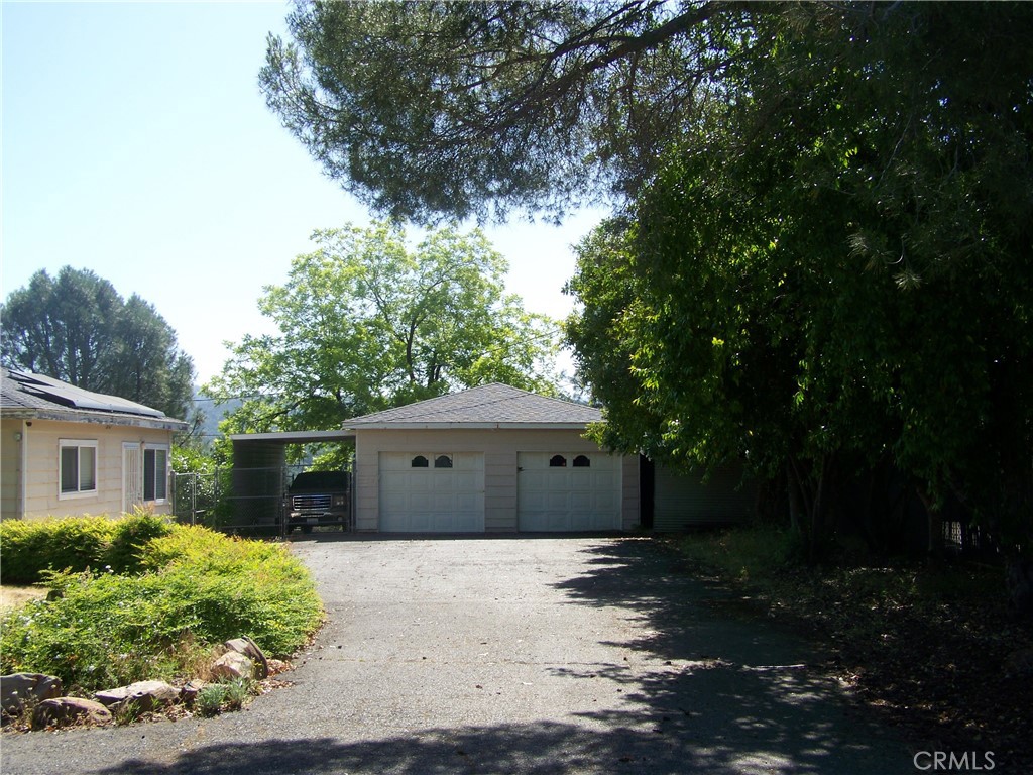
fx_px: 1134
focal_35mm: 38
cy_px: 388
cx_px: 516
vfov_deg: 37.7
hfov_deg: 49.0
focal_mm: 6.3
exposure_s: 1/320
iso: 64
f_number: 4
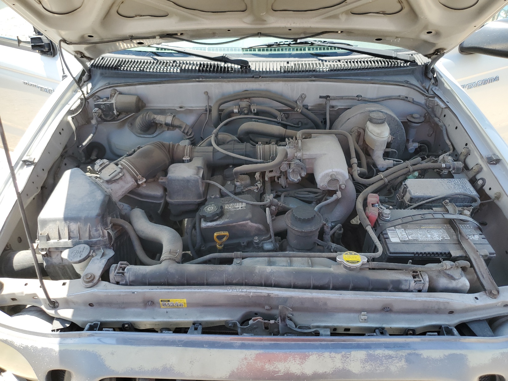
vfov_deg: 53.1
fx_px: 382
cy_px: 190
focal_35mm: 26
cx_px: 254
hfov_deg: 67.3
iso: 50
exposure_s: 1/556
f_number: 1.5
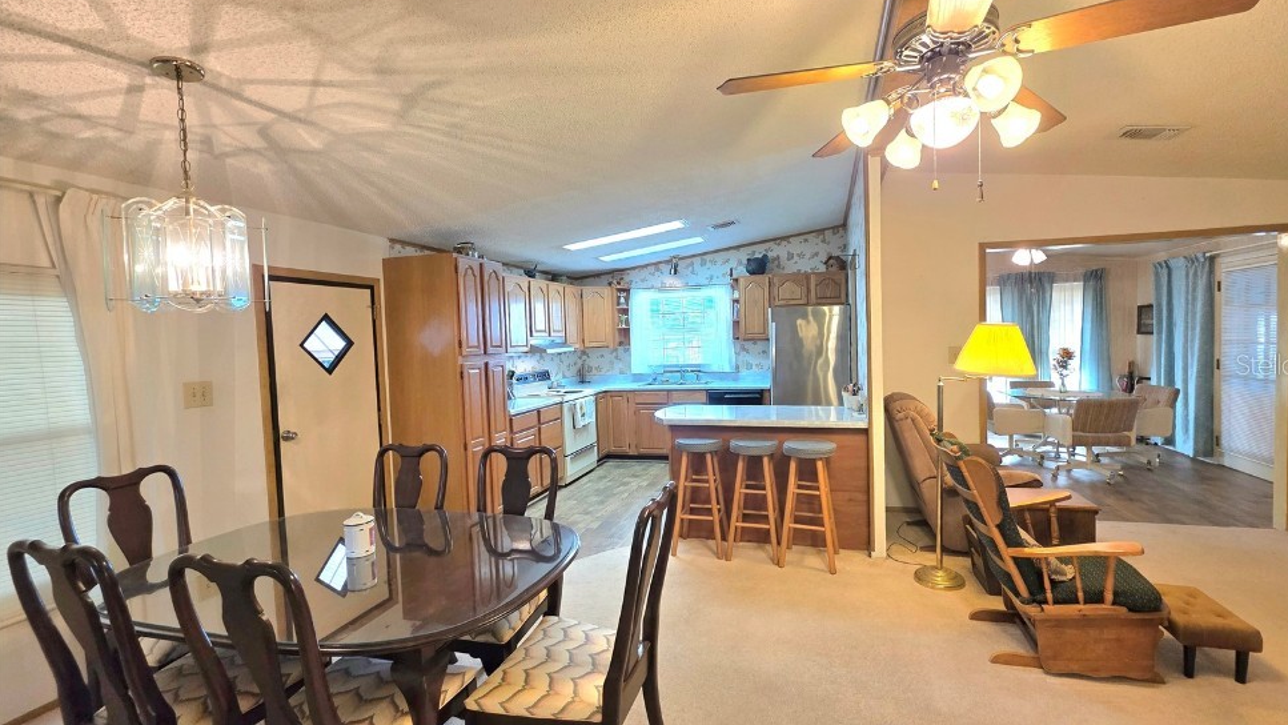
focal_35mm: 15
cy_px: 364
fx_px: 512
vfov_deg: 70.5
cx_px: 679
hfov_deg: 102.9
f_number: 1.9
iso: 200
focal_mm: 2.2
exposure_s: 1/120
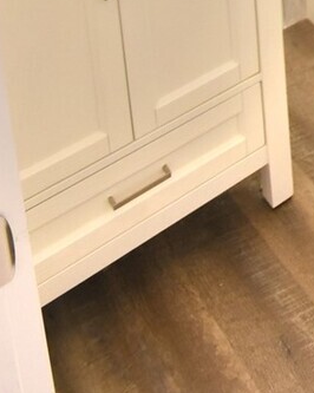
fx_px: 709
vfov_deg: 19.1
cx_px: 521
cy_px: -386
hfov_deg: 20.0
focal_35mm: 61
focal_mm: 10
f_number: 5
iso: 800
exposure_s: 1/25
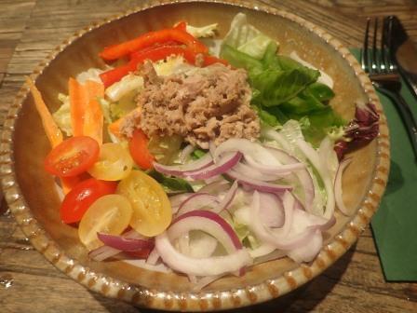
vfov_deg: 54.9
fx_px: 301
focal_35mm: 25
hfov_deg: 69.4
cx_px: 208
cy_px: 156
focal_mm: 4.5
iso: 200
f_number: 2
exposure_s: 1/40
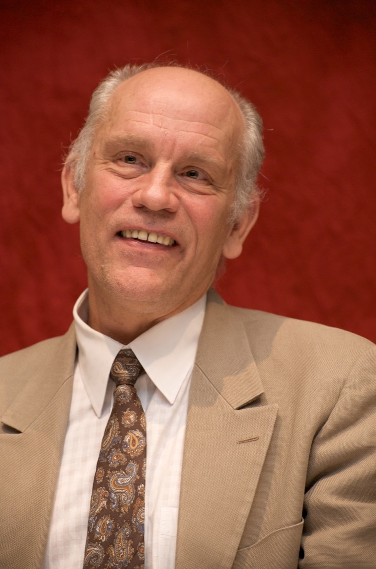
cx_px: 188
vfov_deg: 16.4
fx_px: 1968
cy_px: 284
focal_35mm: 125
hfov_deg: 10.9
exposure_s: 1/80
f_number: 6.3
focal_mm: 125
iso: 500
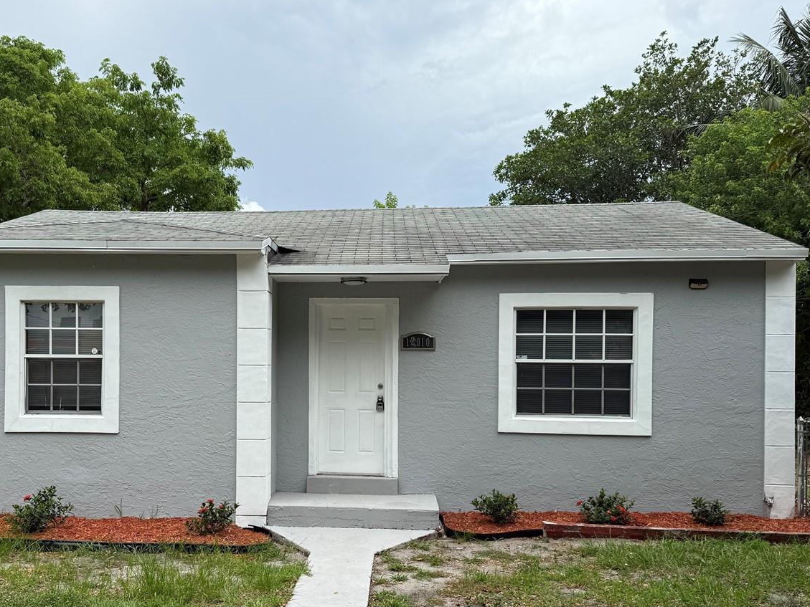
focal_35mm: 34
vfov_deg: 41.6
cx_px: 315
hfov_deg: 53.5
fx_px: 796
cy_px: 371
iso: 80
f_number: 1.78
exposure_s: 1/2445
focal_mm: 6.76
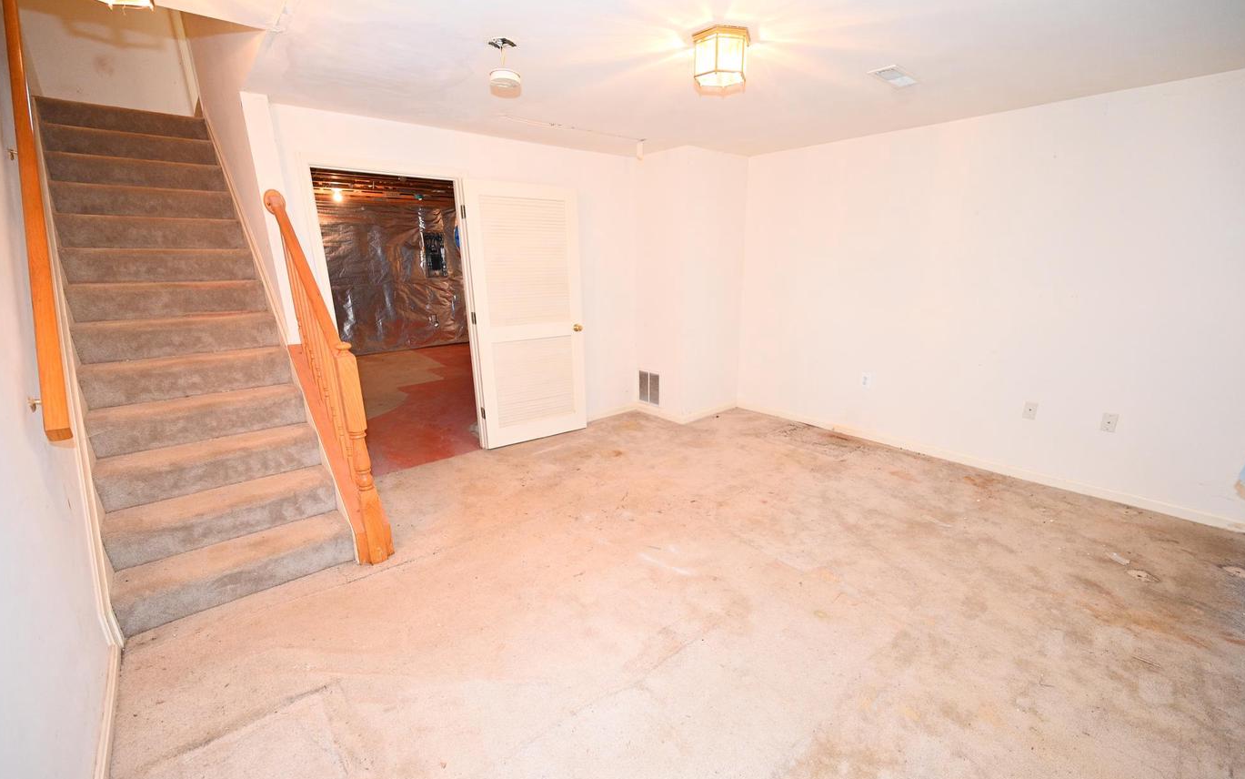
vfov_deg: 74.8
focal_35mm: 15
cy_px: 406
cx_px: 644
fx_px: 509
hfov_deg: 101.4
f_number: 4
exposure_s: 1/60
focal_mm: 14
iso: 1400
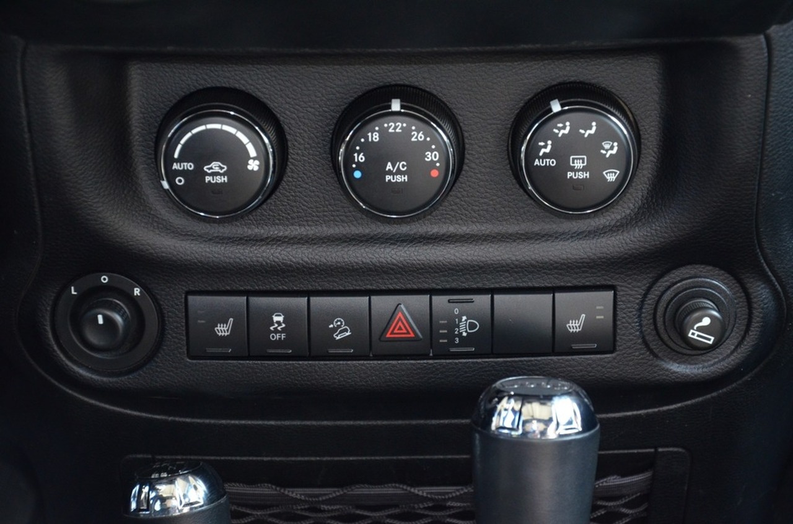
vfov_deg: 13.0
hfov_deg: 19.5
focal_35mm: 105
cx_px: 396
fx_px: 2307
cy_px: 262
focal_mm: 70
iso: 1000
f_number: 5.3
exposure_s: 1/60
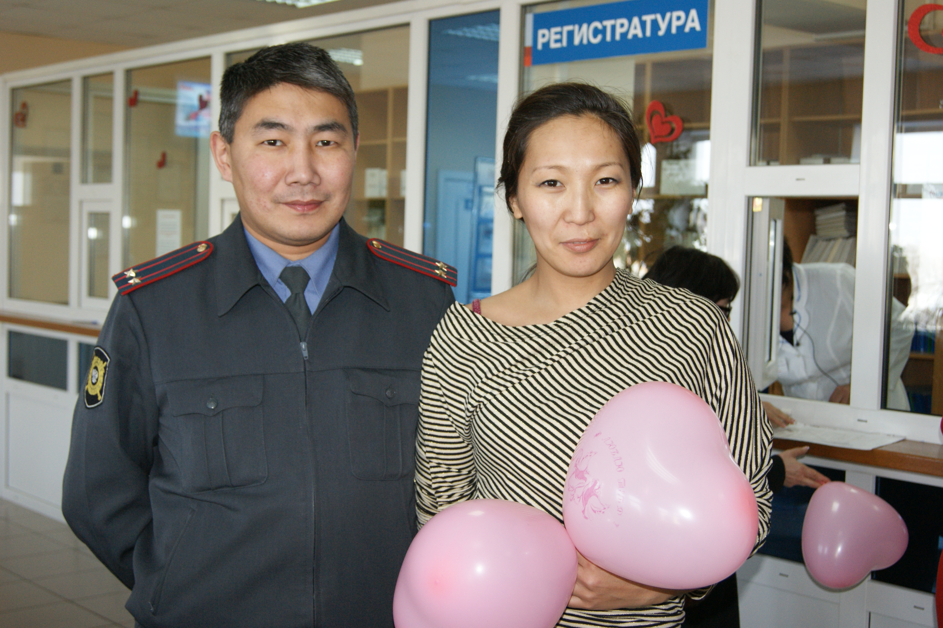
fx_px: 1375
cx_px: 472
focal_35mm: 52
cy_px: 314
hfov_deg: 37.9
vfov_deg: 25.8
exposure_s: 1/80
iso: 400
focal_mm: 35
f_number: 5
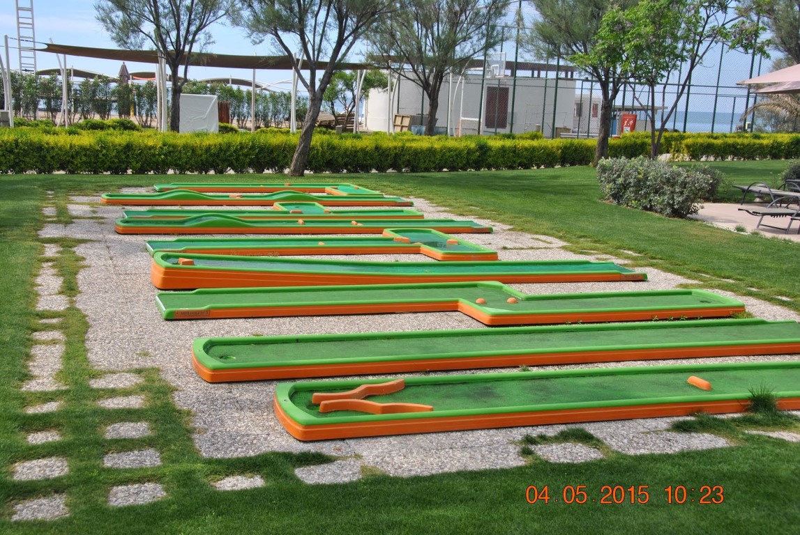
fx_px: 935
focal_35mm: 42
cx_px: 400
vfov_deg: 32.0
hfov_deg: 46.3
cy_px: 268
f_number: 8
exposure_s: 1/250
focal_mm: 28
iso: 100
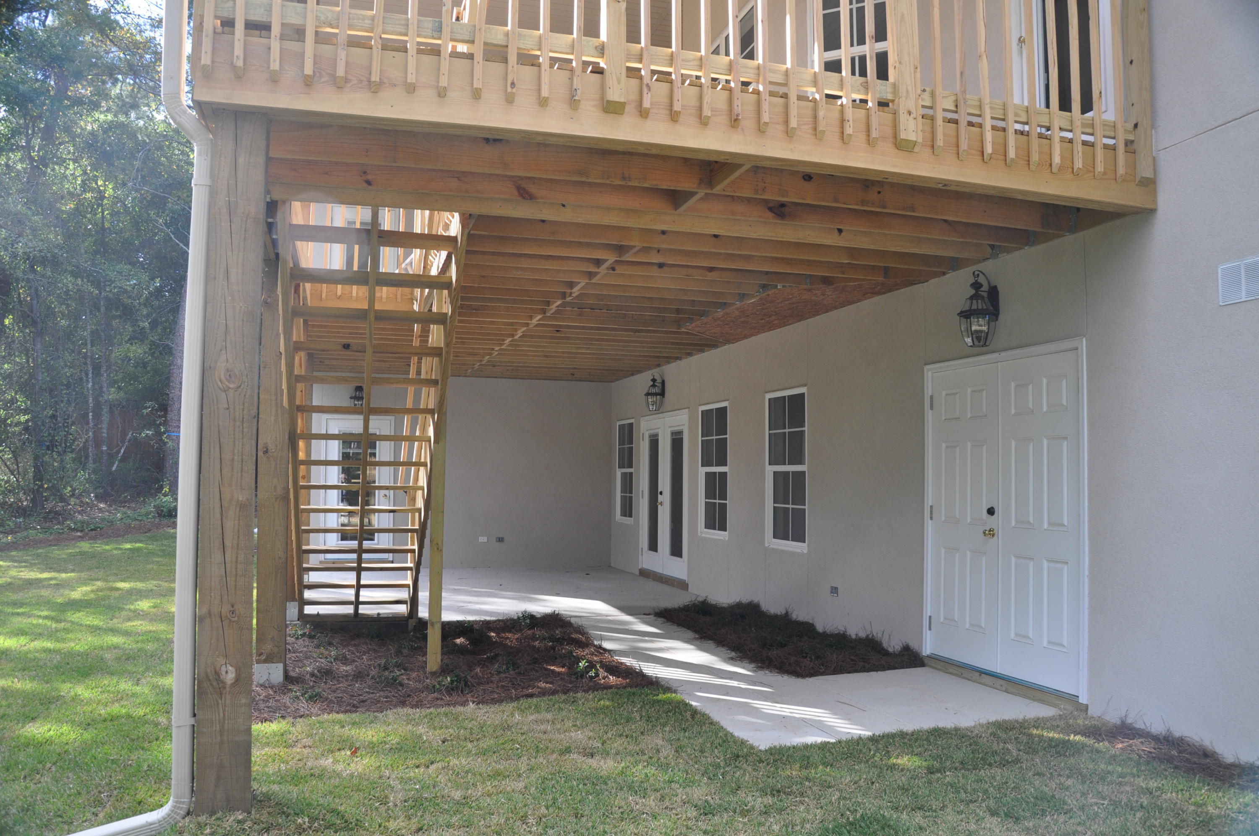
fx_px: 943
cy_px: 418
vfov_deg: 47.8
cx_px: 630
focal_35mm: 27
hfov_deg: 67.4
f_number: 5
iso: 400
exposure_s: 1/100
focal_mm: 18
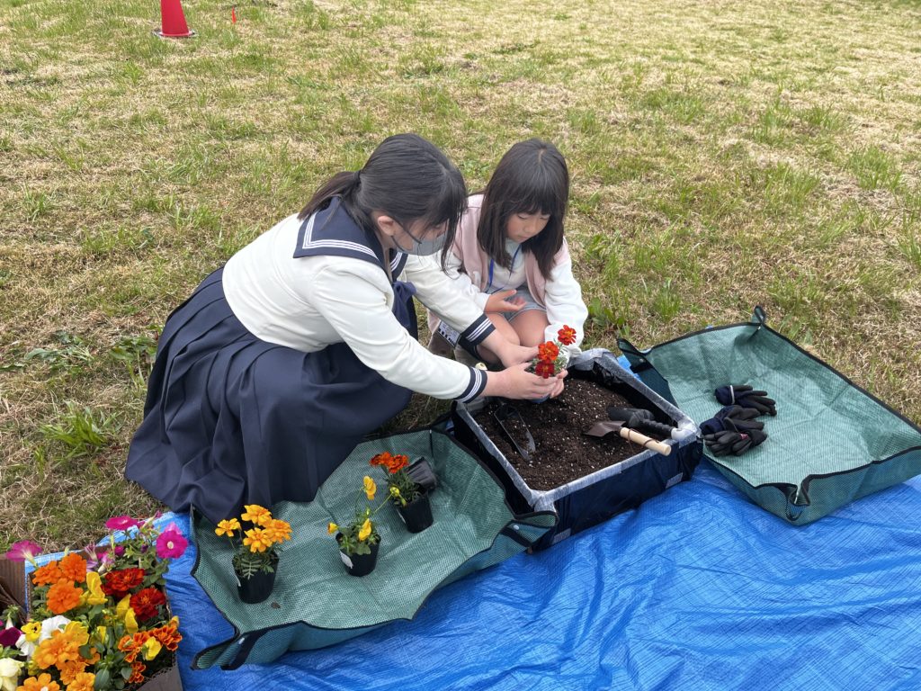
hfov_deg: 67.3
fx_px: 692
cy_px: 346
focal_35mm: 26
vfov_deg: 53.1
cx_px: 460
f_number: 1.6
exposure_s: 1/992
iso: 50
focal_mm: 5.1
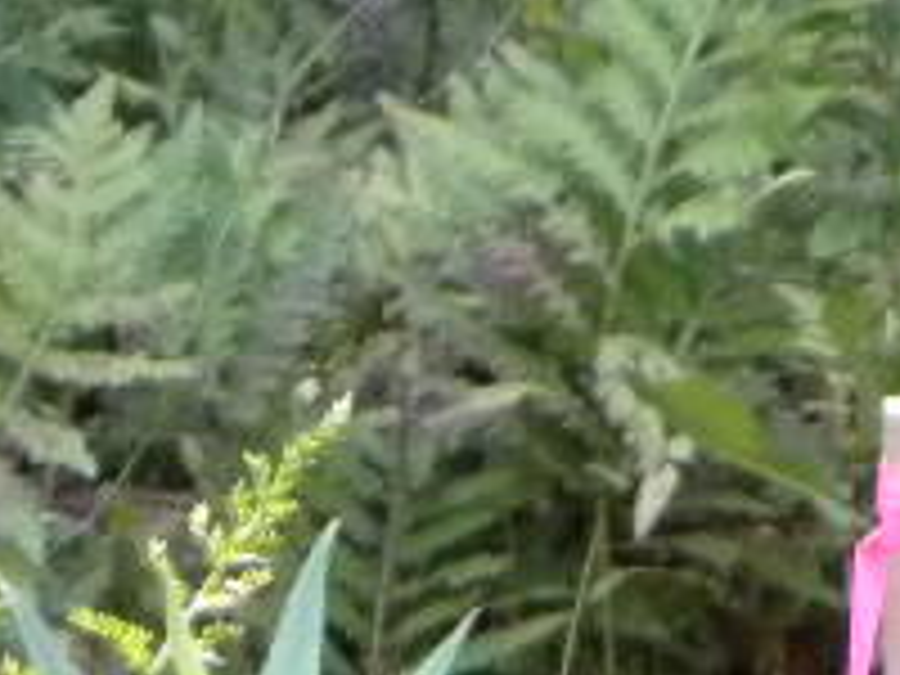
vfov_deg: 5.0
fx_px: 7644
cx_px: 814
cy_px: 1328
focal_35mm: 294
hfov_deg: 6.7
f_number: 3.2
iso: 400
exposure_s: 1/90.7
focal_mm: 8.2
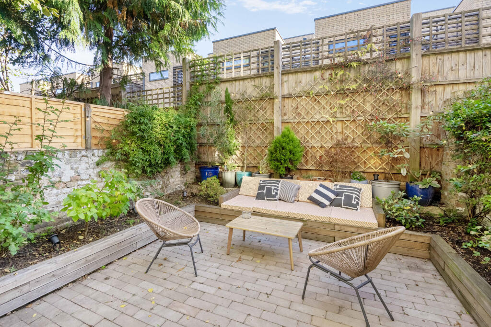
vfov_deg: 73.8
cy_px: 164
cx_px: 246
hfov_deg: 96.7
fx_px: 218
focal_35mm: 16
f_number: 8
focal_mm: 16
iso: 1000
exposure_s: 1/1000
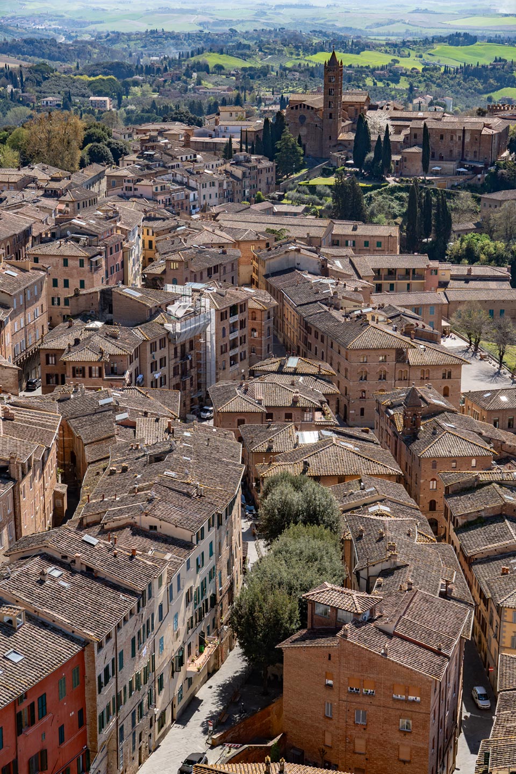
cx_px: 258
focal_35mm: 63
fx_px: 1348
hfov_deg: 21.7
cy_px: 387
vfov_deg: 32.0
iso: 100
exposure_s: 1/320
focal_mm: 41.8
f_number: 5.6
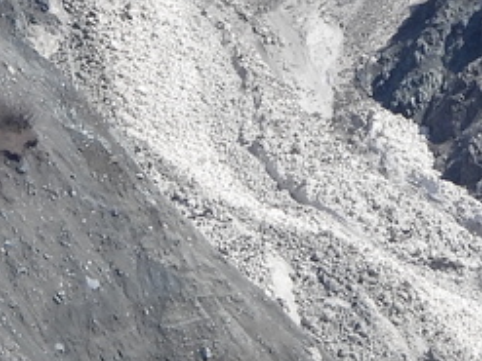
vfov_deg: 1.1
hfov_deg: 1.5
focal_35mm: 1346
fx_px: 18733
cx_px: 66
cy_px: -521
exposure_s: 1/800
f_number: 4.5
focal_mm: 46.4
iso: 100
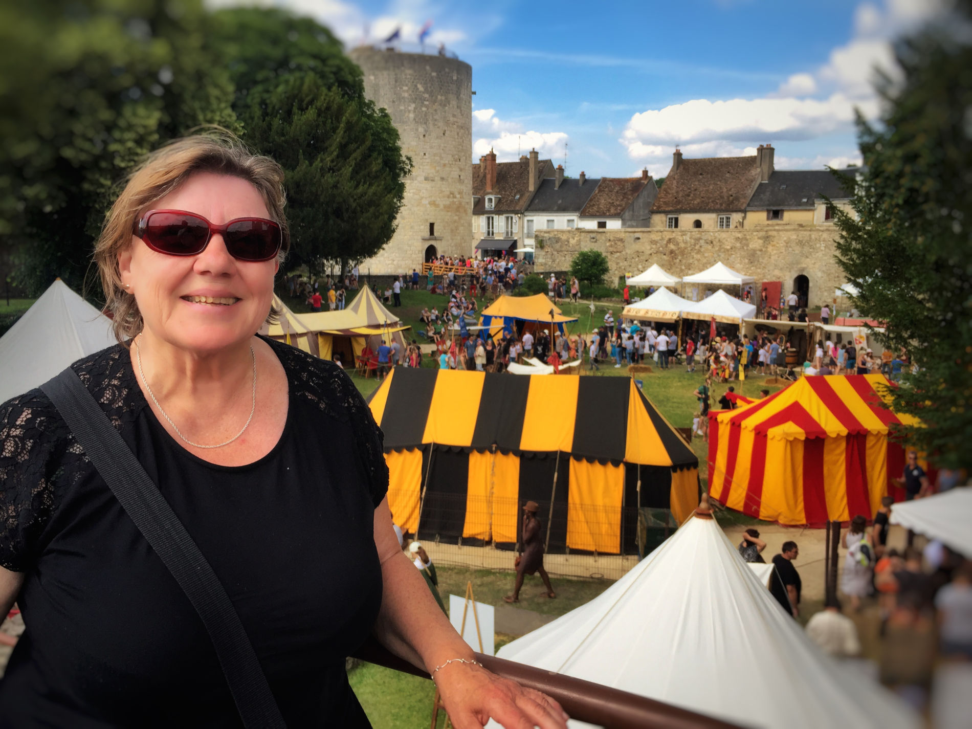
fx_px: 814
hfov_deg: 61.7
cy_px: 364
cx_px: 486
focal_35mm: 29
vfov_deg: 48.2
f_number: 2.2
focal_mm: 4.15
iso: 32
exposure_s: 1/920
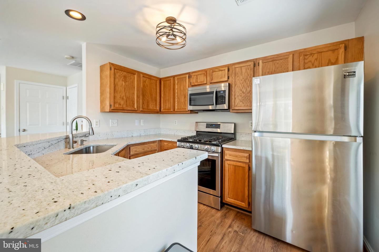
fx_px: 147
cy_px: 126
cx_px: 190
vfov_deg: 81.2
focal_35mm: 14
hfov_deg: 104.3
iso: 400
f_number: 8
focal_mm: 14
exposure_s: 1/1250
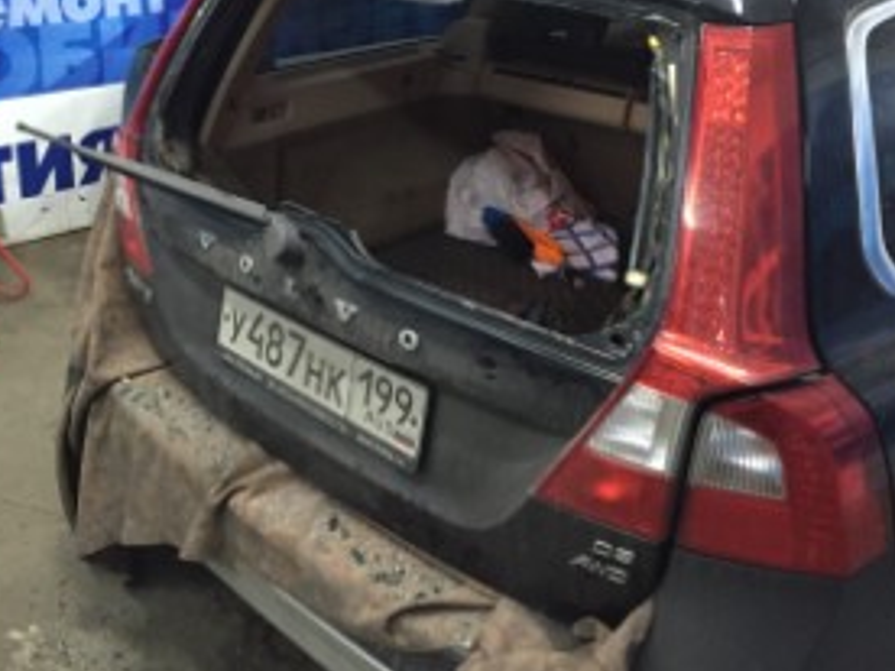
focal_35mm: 42
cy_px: 198
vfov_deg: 33.9
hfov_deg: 44.7
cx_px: 392
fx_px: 1086
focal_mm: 4.15
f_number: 2.2
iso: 250
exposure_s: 1/20
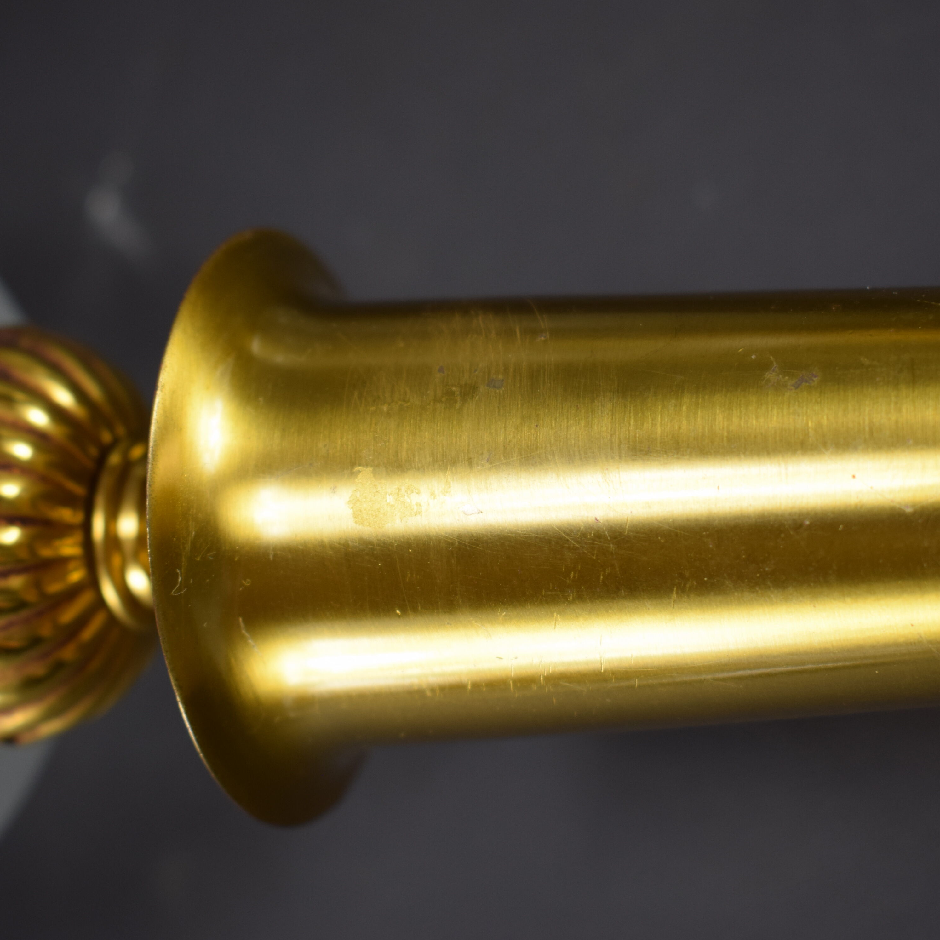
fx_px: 2243
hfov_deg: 23.7
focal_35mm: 73
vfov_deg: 23.7
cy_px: 472
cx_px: 535
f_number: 5.6
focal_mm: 38
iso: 400
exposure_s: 1/125
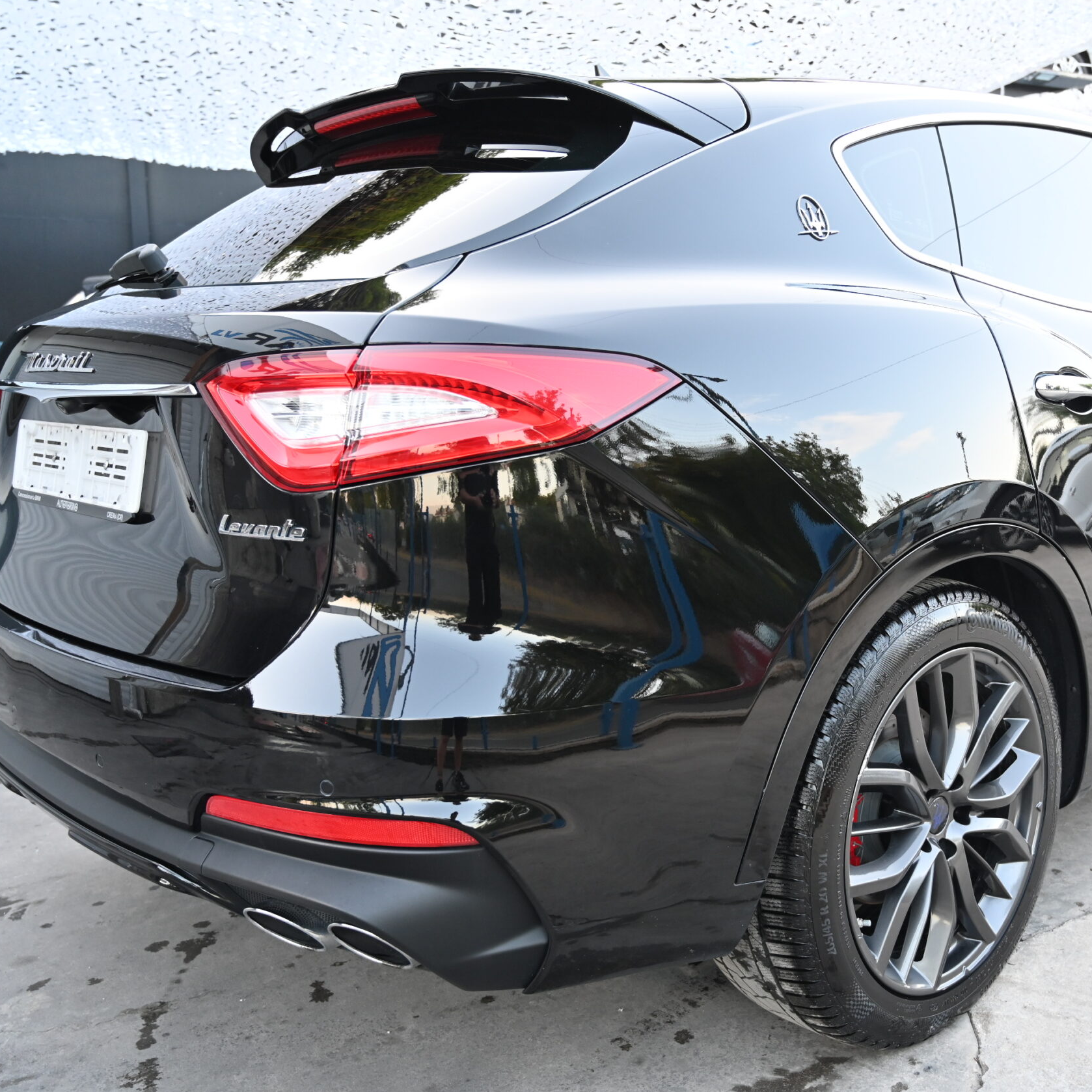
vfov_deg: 46.5
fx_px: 1272
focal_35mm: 36
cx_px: 752
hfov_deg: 45.6
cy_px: 546
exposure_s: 1/125
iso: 800
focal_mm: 27.5
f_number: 4
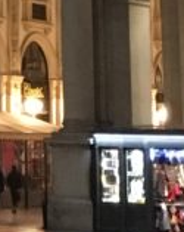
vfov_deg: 9.5
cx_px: -97
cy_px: -291
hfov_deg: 8.2
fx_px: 1263
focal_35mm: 185
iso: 200
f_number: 2.2
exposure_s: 1/17
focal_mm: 4.15
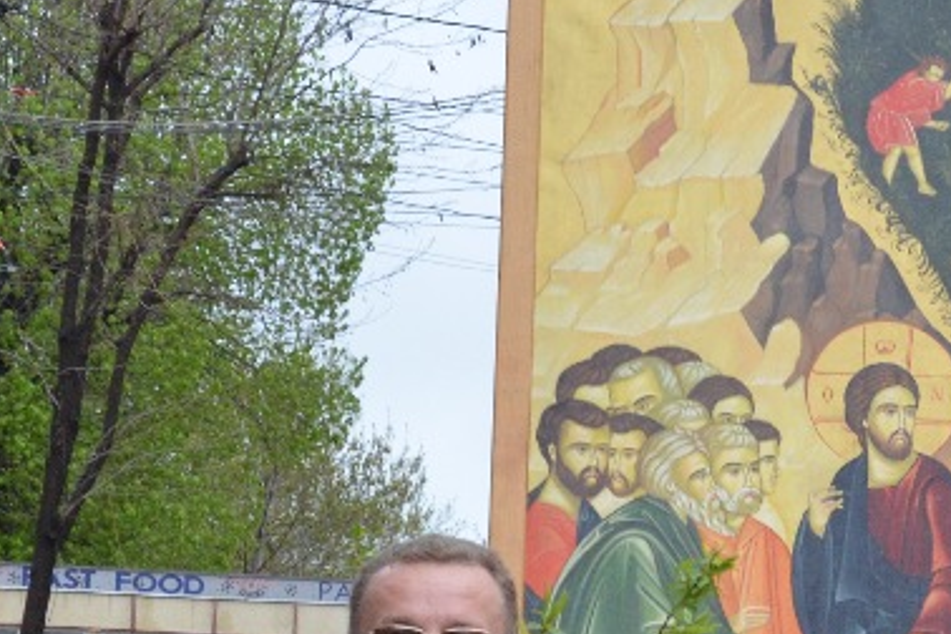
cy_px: 614
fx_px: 4279
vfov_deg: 8.4
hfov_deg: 12.5
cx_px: 1024
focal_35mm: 162
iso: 1000
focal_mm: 34
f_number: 8
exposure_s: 1/200
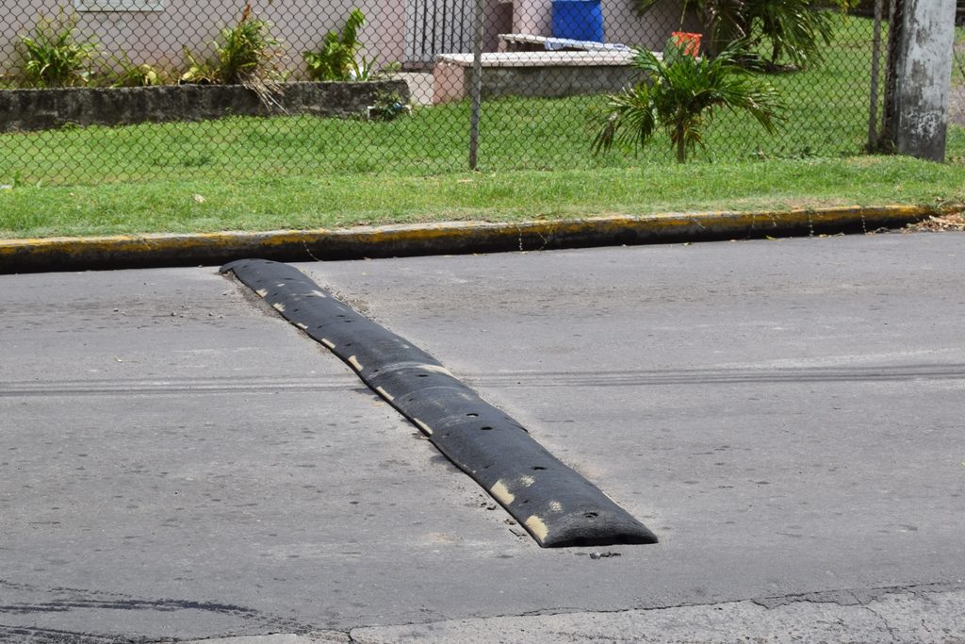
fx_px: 2212
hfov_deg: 24.6
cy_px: 322
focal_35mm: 82
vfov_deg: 16.6
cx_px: 482
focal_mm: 55
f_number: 9
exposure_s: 1/320
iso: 200
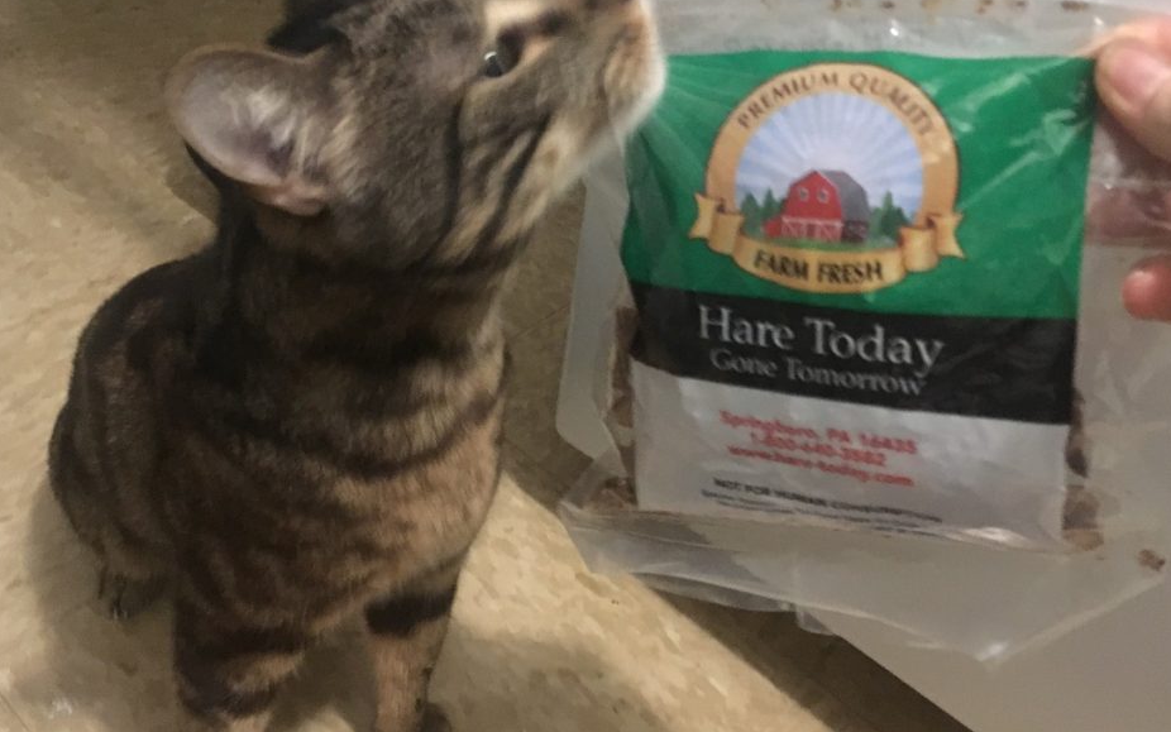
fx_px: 1085
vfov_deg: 37.2
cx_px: 598
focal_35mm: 34
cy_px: 308
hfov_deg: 56.7
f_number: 2.2
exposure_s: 1/15
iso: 500
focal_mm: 4.15
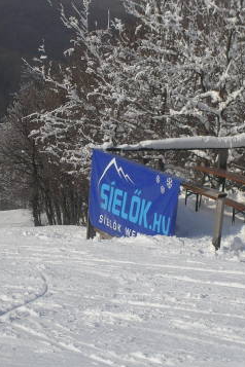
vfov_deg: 12.8
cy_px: 184
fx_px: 1643
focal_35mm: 161
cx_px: 128
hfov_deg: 8.5
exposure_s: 1/891
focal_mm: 17.4
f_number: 4.9
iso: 50
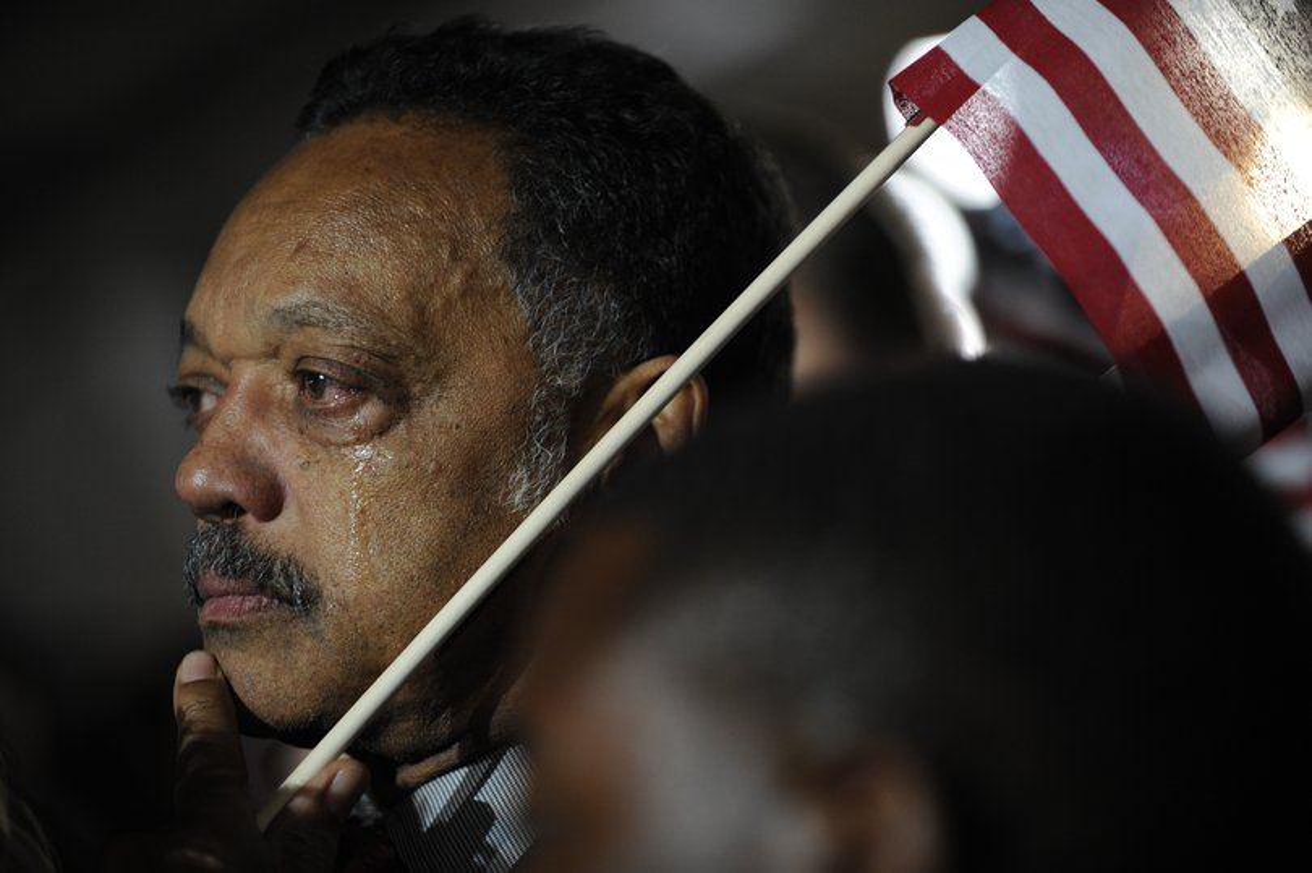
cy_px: 436
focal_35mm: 125
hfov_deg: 16.4
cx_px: 656
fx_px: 4553
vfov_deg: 11.0
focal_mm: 125
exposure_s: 1/250
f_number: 2.8
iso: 1600
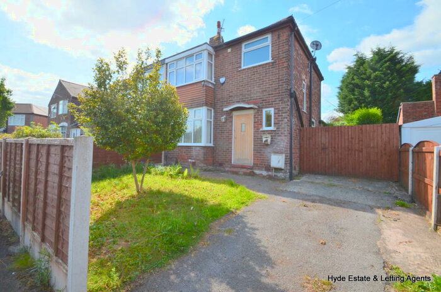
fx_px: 183
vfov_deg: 77.0
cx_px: 220
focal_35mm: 15
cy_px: 146
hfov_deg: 100.5
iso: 250
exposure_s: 1/250
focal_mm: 10
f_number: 10
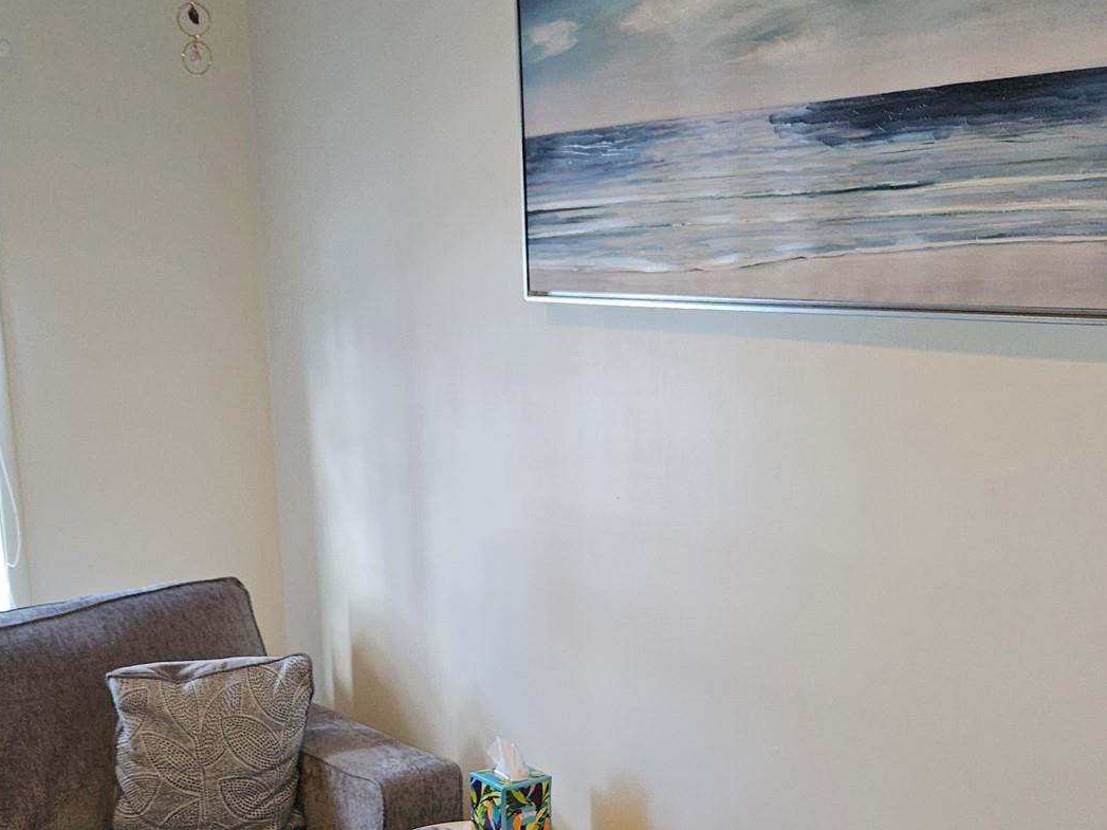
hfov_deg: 42.1
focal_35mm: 45
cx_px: 545
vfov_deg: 31.8
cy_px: 577
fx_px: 1439
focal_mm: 5.4
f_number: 1.8
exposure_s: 1/40
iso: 100
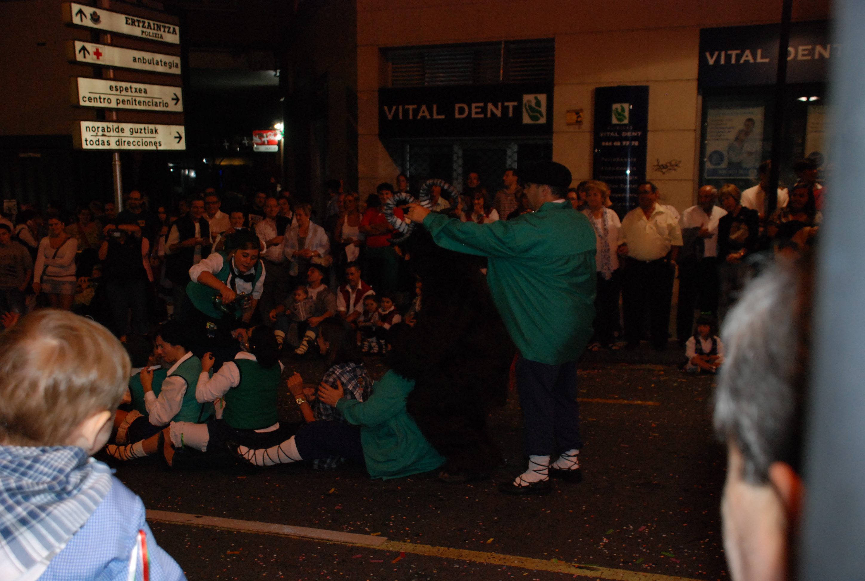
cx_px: 432
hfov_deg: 53.0
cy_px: 290
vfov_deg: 37.0
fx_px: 867
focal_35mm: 36
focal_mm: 24
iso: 800
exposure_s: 1/80
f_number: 4
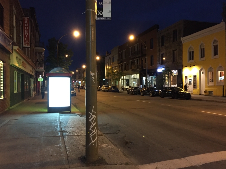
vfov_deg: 46.8
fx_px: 196
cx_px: 111
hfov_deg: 60.0
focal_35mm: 30
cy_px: 86
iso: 250
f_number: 2.2
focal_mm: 4.15
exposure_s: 1/15
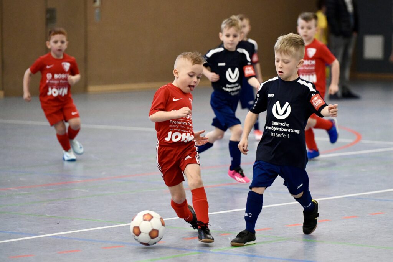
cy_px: 131
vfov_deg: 9.8
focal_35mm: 140
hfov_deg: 14.7
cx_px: 196
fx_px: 1528
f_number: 2.8
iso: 8000
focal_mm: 140
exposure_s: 1/1250
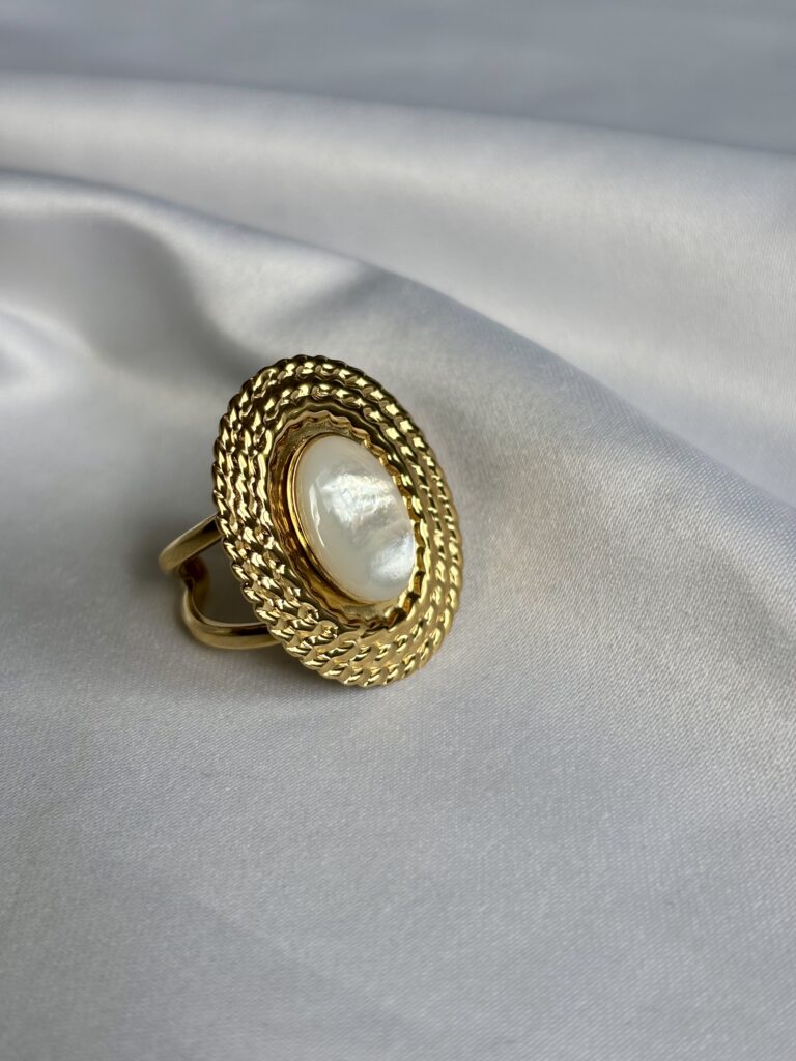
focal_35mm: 52
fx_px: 1594
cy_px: 530
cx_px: 398
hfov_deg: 28.0
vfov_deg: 36.8
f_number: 1.6
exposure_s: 1/512
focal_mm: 5.96
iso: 32
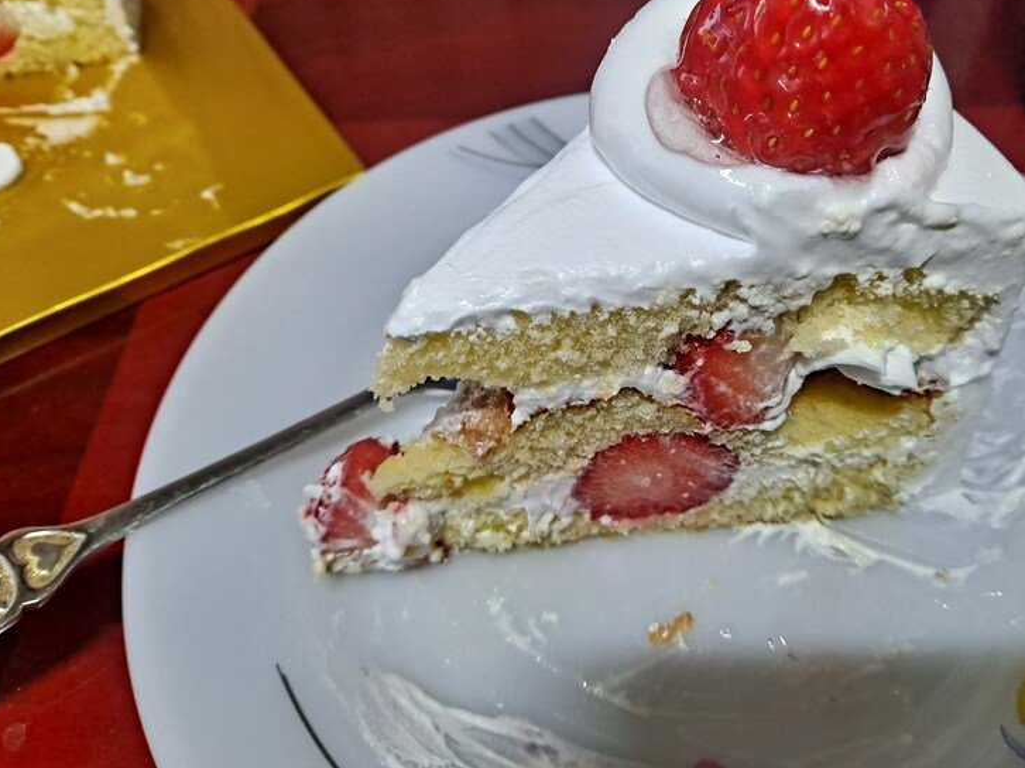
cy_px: 320
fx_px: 918
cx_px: 599
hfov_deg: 58.0
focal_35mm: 31
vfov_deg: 45.2
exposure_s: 1/30
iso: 320
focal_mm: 4.6
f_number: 2
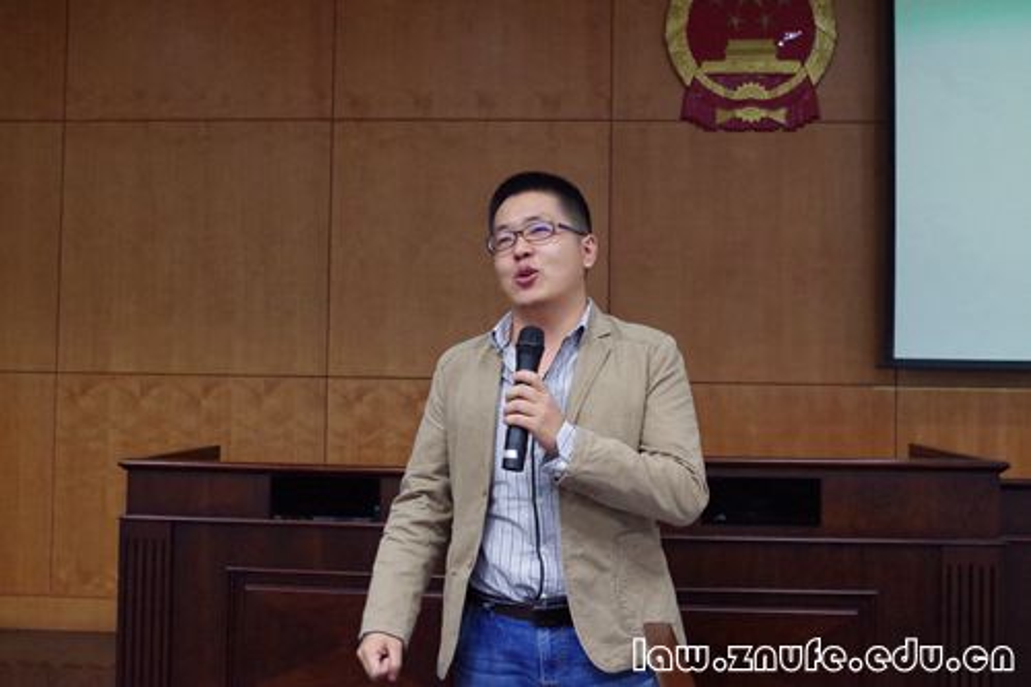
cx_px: 516
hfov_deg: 49.6
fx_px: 1116
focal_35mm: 39
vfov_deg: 34.2
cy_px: 344
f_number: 5.6
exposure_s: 1/40
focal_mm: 26.25
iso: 3200
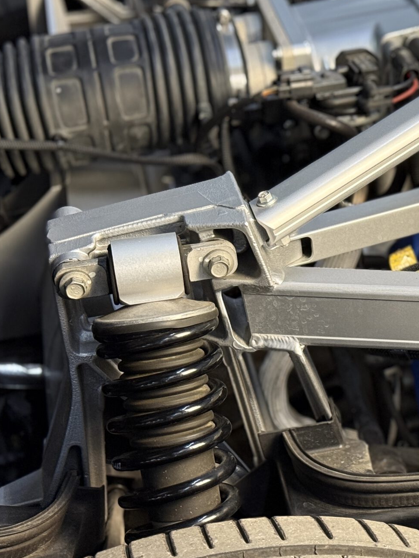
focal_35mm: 95
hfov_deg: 14.9
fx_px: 1533
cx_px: 528
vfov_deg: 20.6
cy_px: 287
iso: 250
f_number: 1.78
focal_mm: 6.76
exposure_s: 1/33
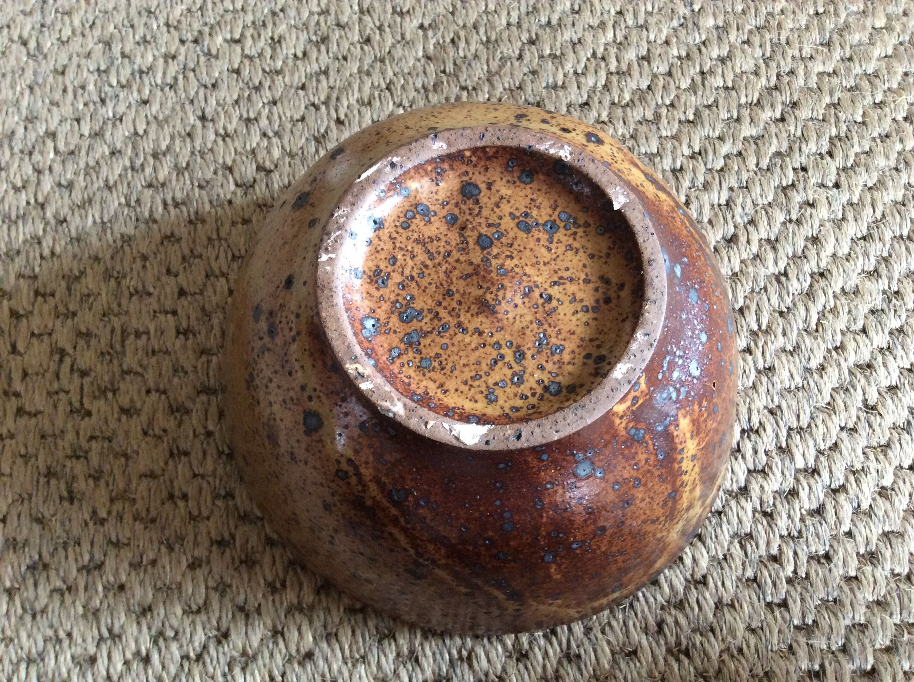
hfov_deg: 56.9
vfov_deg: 44.1
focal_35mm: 32
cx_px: 457
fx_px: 844
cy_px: 341
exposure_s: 1/25
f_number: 2.4
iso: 160
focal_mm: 3.3
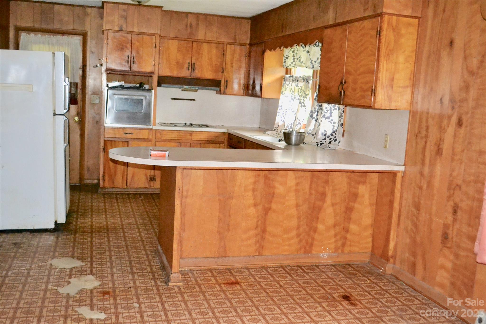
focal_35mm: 39
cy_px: 162
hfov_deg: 49.6
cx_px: 243
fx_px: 526
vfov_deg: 34.2
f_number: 4.2
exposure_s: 1/60
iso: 3200
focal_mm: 26
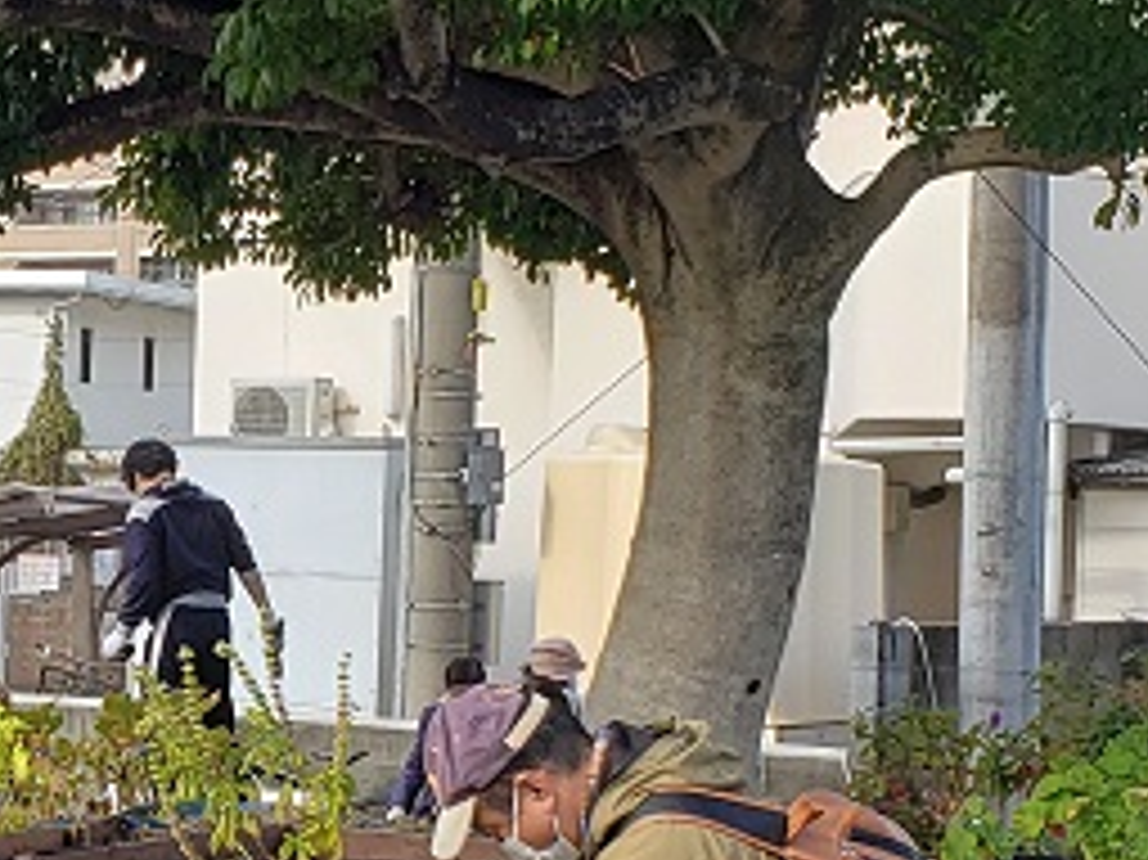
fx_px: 3249
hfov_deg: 19.6
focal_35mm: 98
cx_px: 68
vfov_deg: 15.0
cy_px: 594
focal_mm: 4.3
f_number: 2.4
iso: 50
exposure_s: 1/532
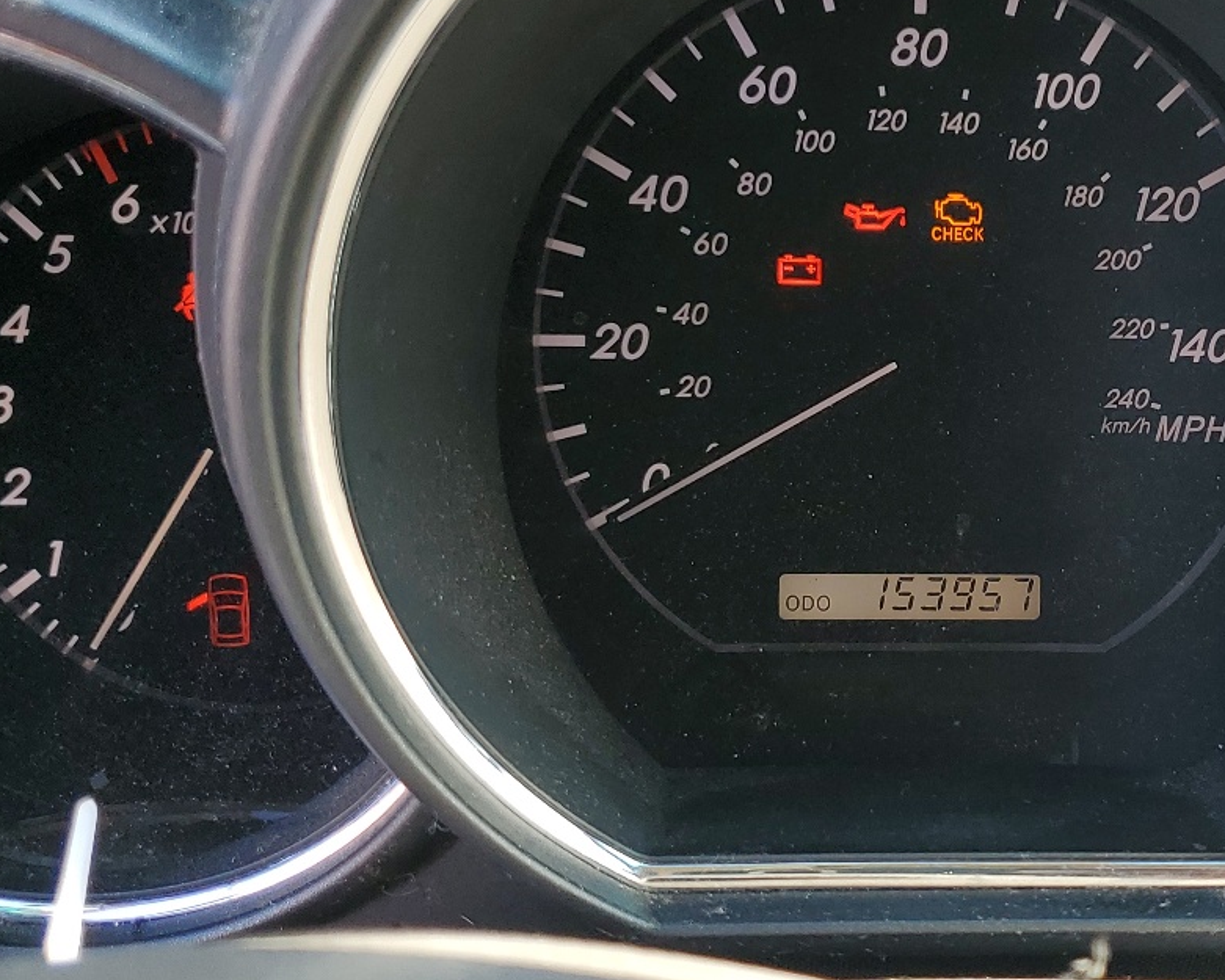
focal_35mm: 52
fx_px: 1886
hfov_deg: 35.1
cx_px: 935
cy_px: 403
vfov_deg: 29.1
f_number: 1.5
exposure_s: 1/161
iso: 50
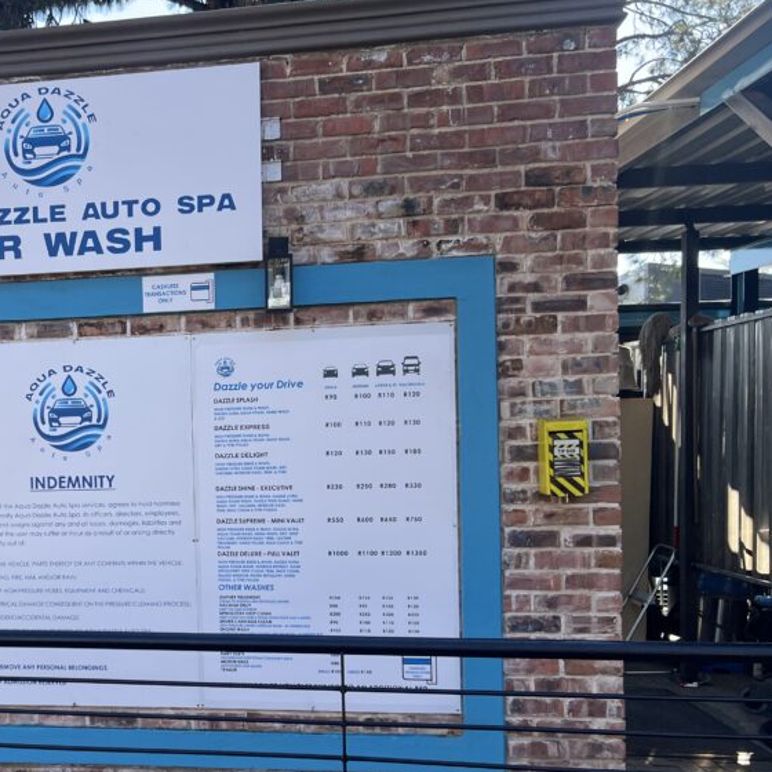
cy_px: 459
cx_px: 73
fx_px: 1060
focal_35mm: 42
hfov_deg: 37.4
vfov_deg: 39.9
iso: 50
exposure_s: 1/974
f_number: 1.5
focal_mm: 5.7
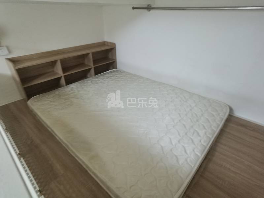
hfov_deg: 87.8
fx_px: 137
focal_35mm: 18
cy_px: 99
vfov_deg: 71.6
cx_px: 132
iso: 800
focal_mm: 4.4
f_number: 1.8
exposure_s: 1/25
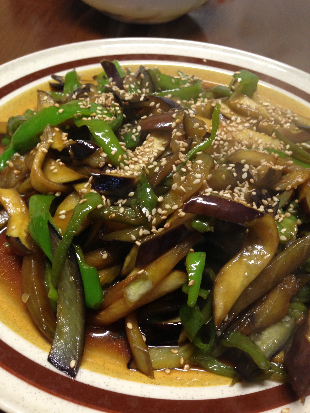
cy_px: 206
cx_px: 155
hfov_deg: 42.9
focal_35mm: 33
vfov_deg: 55.4
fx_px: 394
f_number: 2.4
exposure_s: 1/20
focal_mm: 4.13
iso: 125
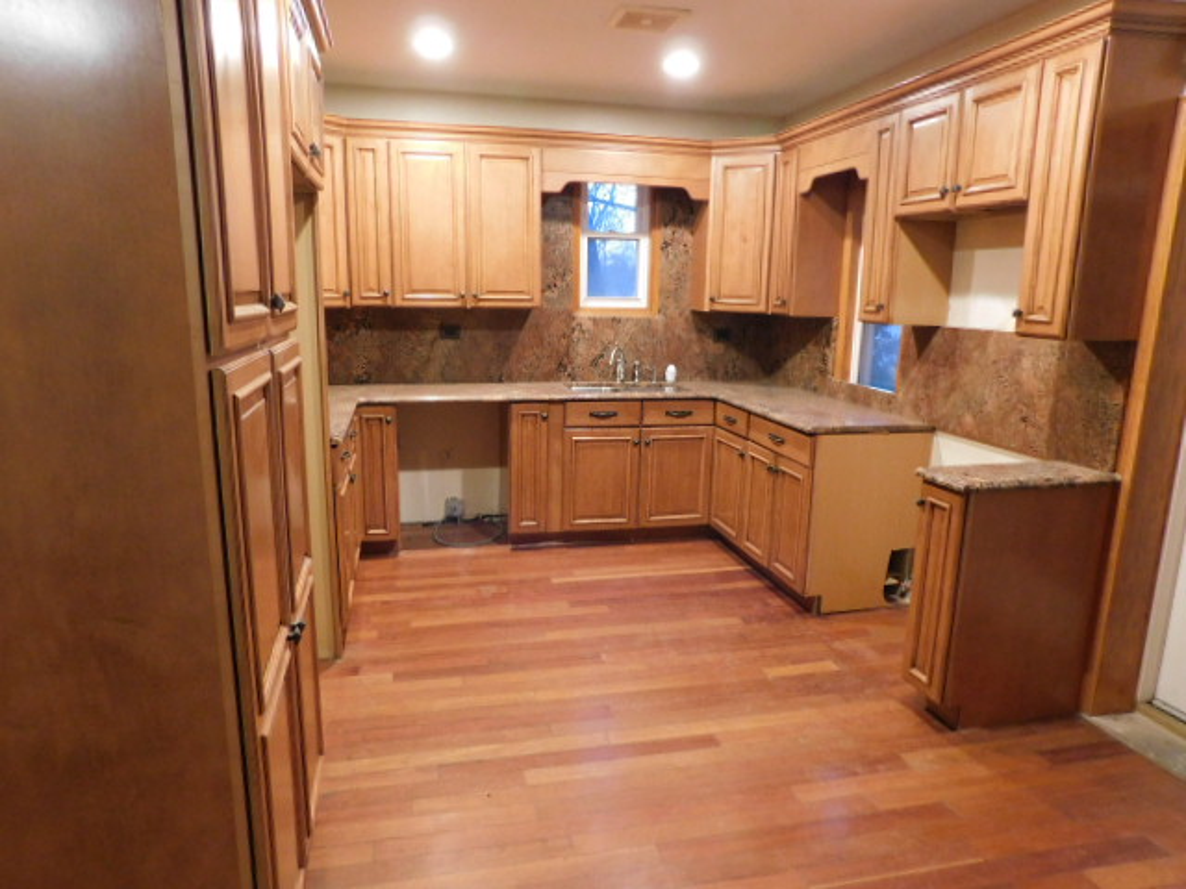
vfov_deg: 58.9
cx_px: 593
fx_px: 788
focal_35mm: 23
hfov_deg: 73.9
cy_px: 444
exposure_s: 1/10
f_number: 3
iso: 400
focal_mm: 4
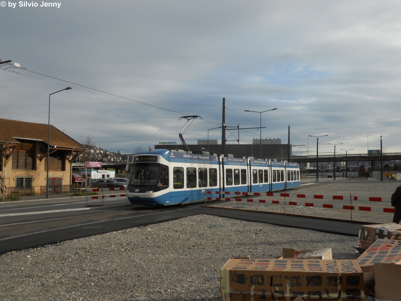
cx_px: 200
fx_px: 371
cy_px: 150
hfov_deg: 56.8
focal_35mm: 32
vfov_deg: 44.2
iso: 80
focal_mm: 5.7
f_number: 2.8
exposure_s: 1/1000
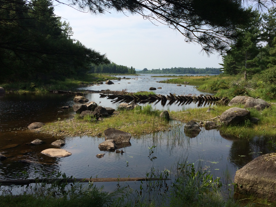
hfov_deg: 53.8
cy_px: 103
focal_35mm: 34
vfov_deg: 41.8
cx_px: 155
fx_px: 271
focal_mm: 4.15
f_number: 2.2
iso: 32
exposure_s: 1/2053
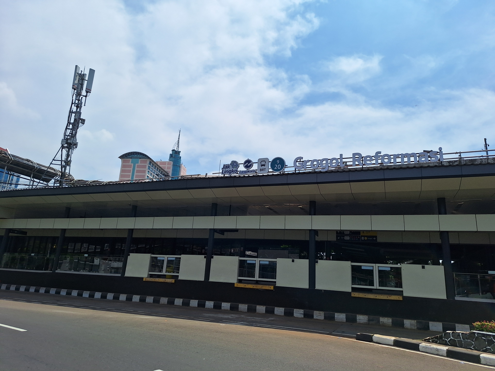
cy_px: 186
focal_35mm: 23
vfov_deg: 58.9
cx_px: 248
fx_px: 329
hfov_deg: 73.9
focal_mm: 5.54
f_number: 1.8
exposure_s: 1/6623
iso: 40
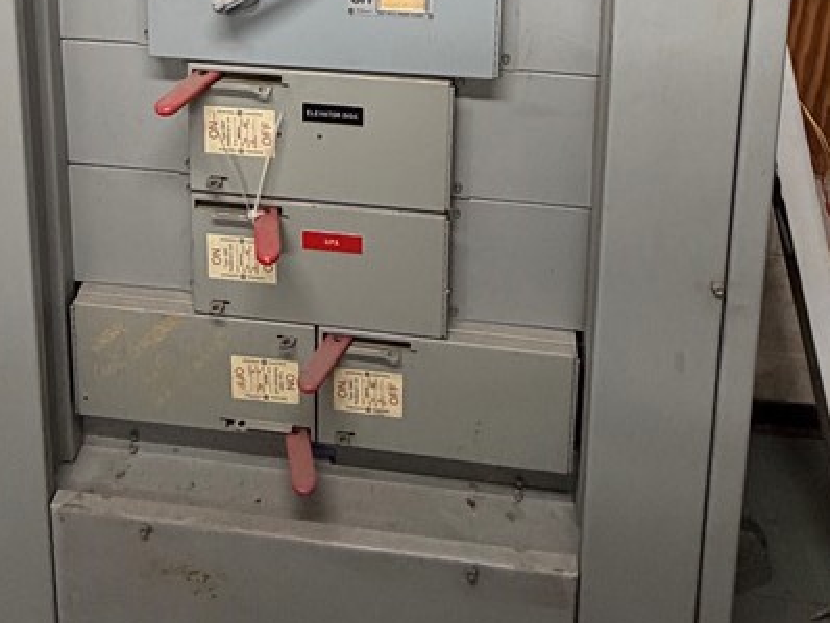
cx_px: 392
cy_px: -231
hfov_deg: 51.3
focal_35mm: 36
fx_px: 864
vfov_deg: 29.7
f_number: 2.2
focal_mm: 2.22
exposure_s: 1/60
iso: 250
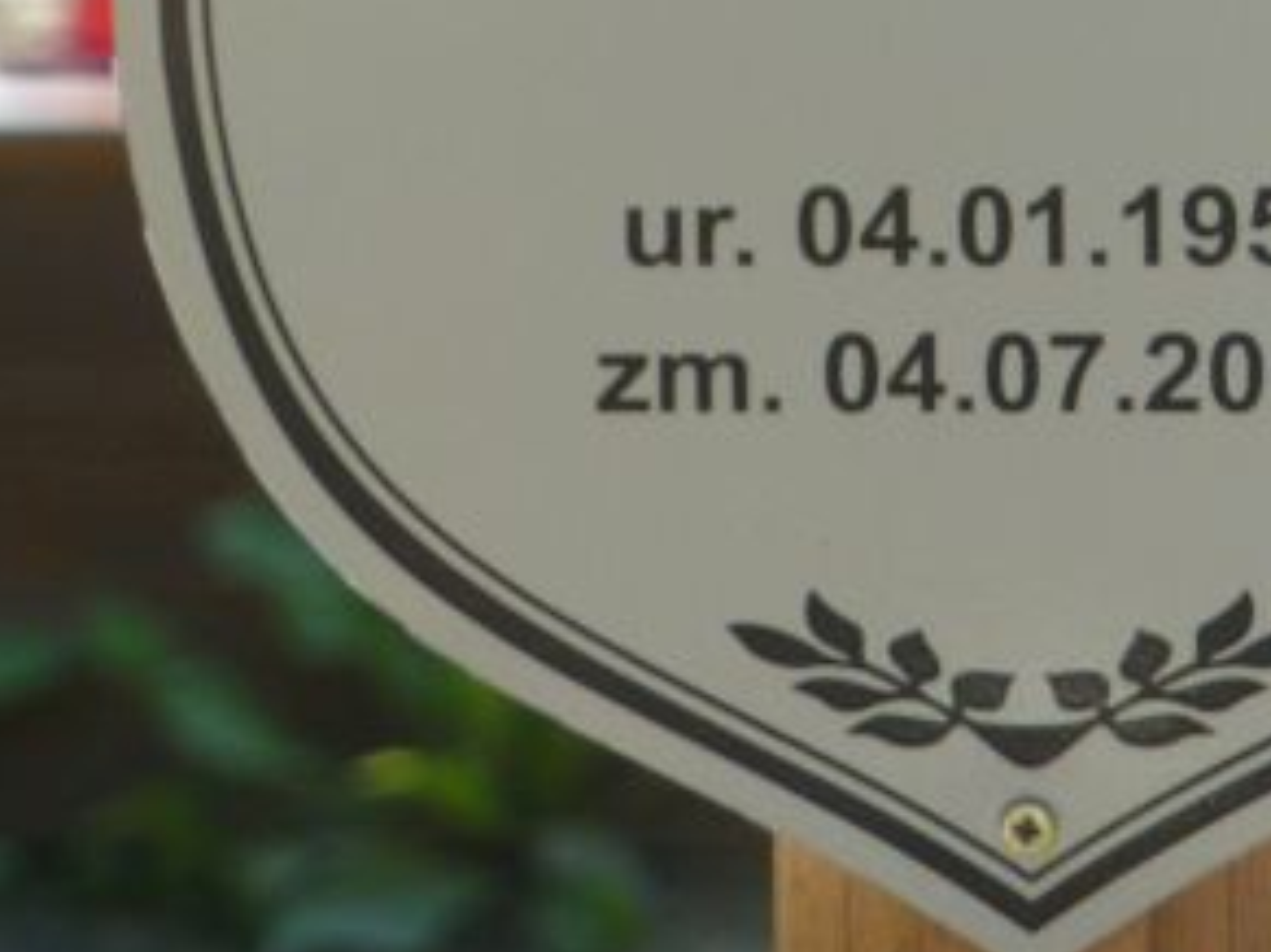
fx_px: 22682
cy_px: -240
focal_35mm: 618
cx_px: 1005
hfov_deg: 3.2
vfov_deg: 2.4
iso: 80
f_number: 4.6
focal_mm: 37
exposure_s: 1/250
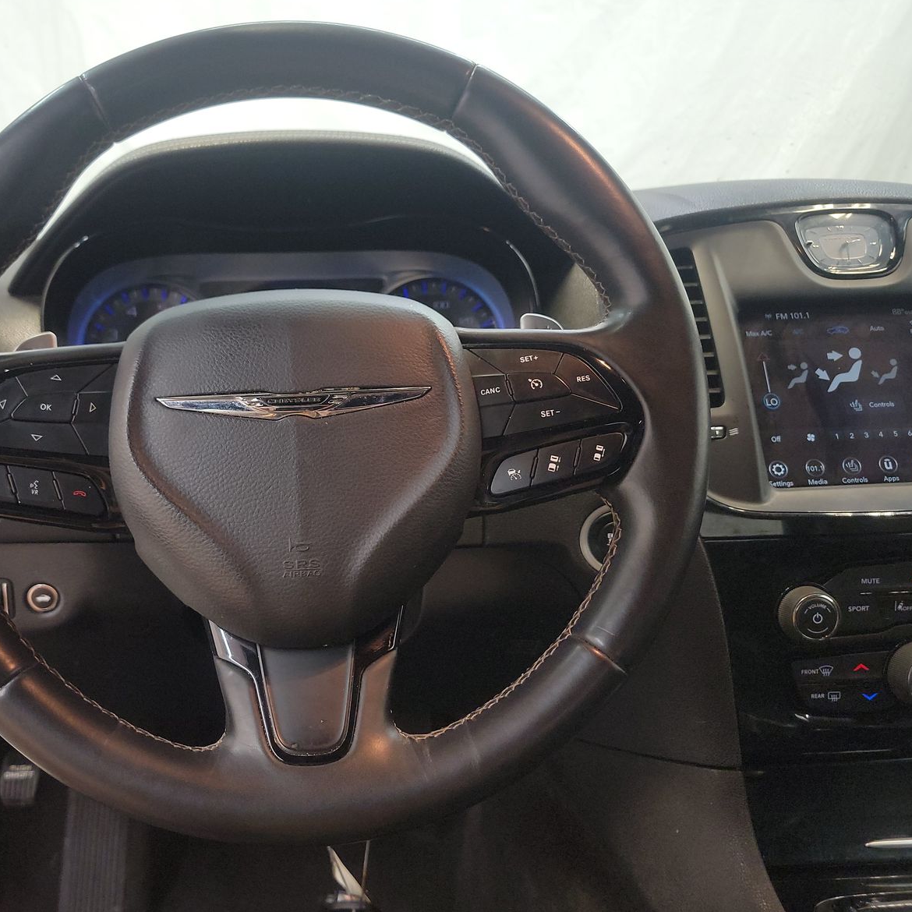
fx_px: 864
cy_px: 458
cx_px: 334
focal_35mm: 29
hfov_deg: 54.9
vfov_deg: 55.6
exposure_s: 1/59
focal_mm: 6.7
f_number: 1.8
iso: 426
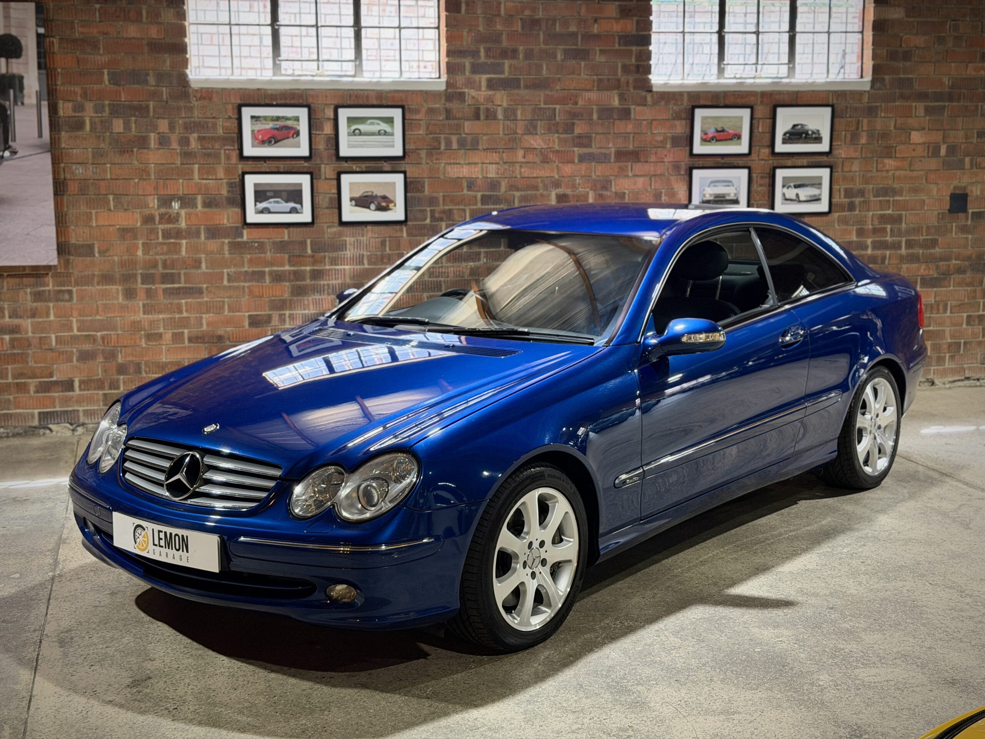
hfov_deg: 39.7
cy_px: 370
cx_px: 492
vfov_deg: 30.3
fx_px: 1366
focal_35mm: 48
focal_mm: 6.76
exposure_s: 1/40
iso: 250
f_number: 1.78
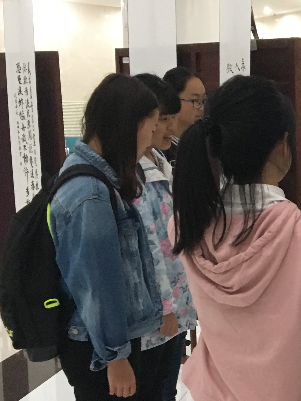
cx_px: 355
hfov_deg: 20.1
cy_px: 300
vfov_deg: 27.8
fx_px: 800
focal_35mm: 69
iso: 200
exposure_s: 1/17
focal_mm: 4.15
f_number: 2.2
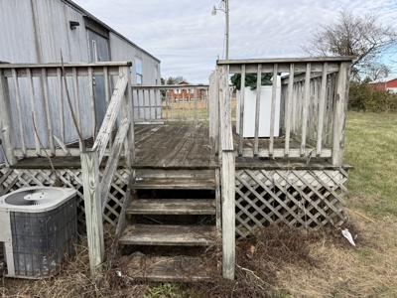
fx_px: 275
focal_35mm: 24
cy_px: 149
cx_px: 198
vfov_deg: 56.8
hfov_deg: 71.6
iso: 80
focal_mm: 6.76
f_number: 1.78
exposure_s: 1/1553
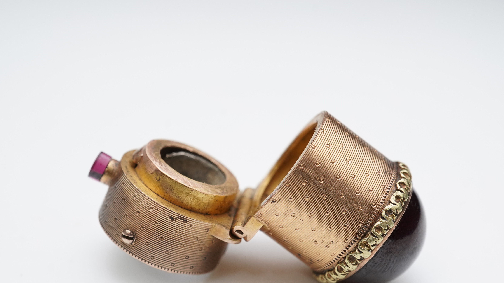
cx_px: 272
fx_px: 748
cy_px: 194
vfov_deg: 21.4
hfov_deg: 37.2
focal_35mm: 56
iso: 400
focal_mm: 30
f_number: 16
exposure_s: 1/125
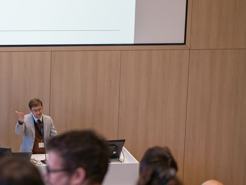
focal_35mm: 156
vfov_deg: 9.5
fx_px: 1109
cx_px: 18
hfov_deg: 12.6
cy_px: 72
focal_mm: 56
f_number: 1.7
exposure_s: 1/200
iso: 160
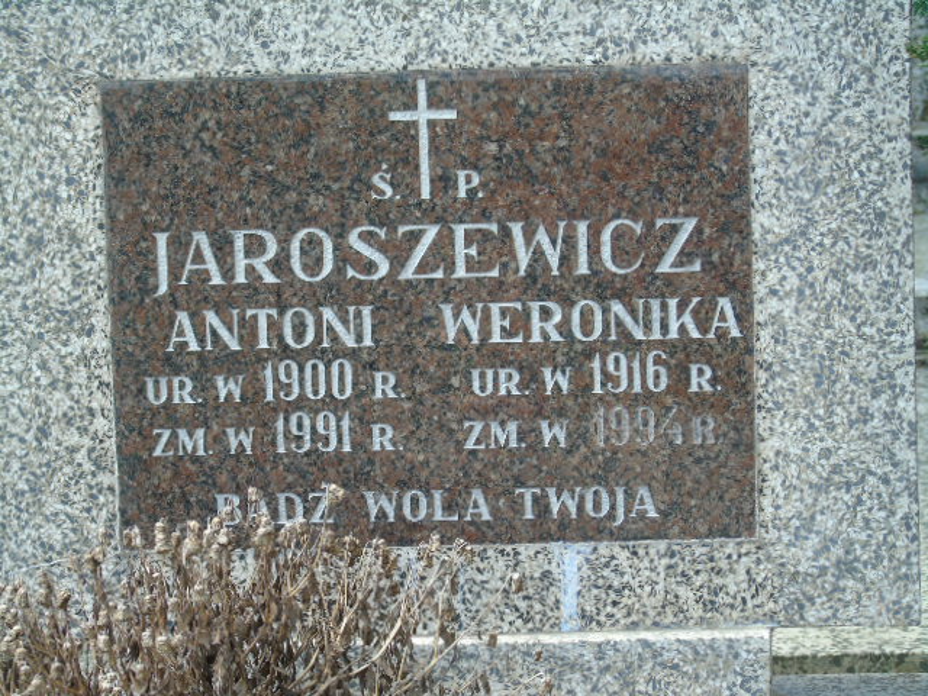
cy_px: 348
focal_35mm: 162
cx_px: 464
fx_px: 4343
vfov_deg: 9.2
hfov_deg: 12.2
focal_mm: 29
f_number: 4.9
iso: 80
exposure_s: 1/125
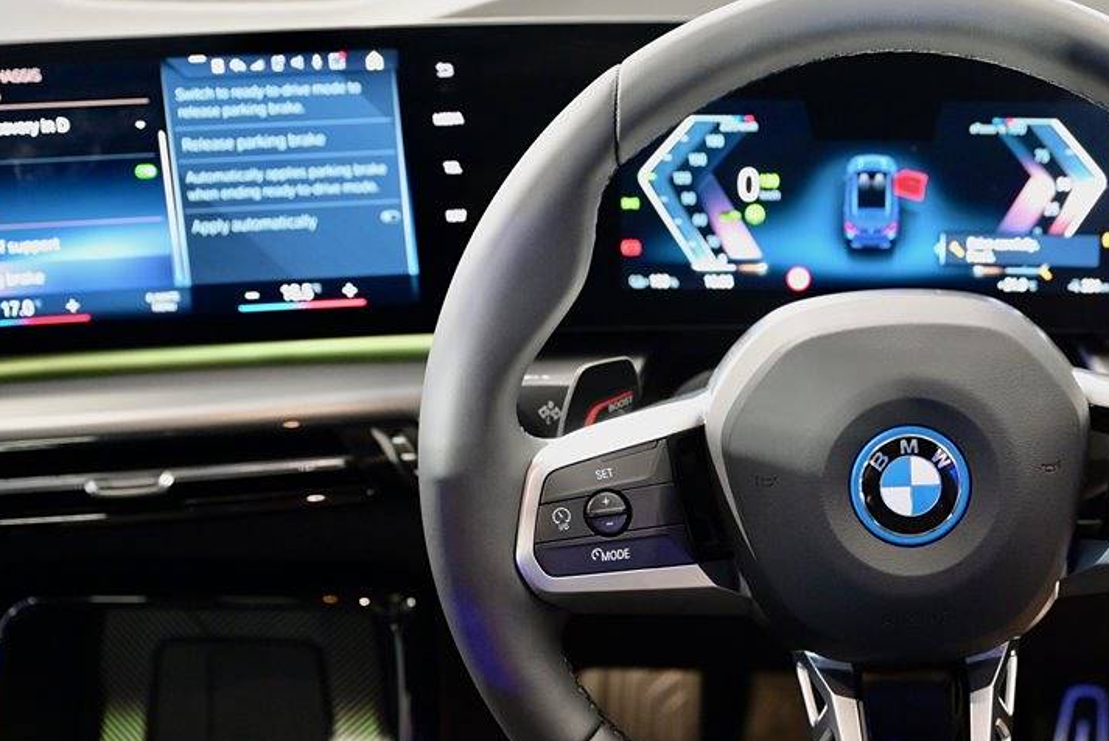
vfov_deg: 24.1
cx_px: 757
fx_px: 1726
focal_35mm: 56
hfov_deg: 35.2
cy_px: 471
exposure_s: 1/40
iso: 3200
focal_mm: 39
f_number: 3.5
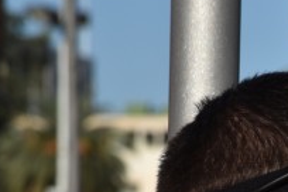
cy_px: 261
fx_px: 4952
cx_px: 367
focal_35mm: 619
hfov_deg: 3.3
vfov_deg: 2.2
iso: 320
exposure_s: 1/800
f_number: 11
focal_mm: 140
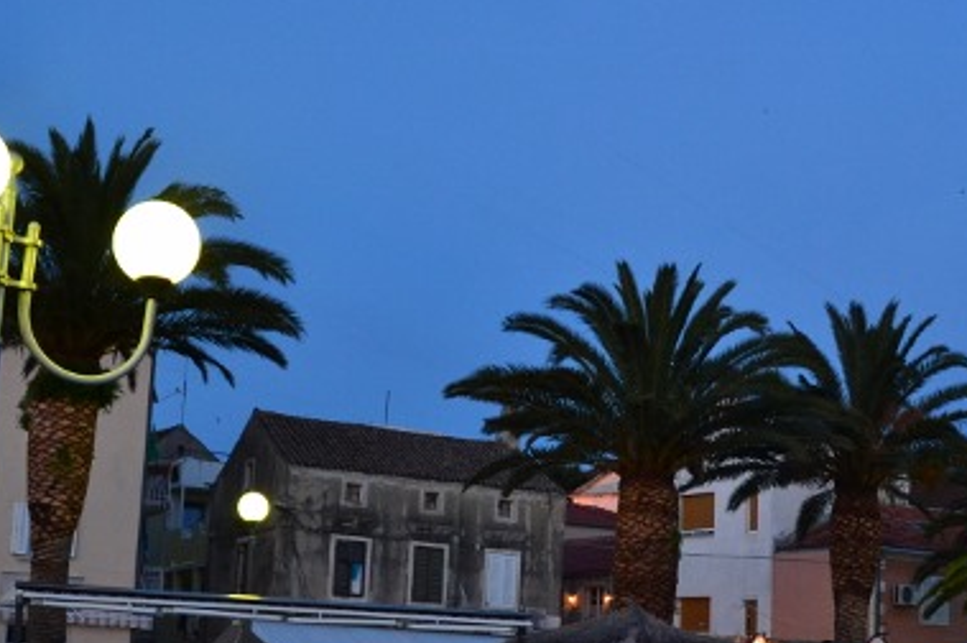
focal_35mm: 57
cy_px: 417
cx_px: 515
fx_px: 1530
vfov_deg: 23.7
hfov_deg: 35.1
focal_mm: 18
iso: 800
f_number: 5
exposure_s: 1/60
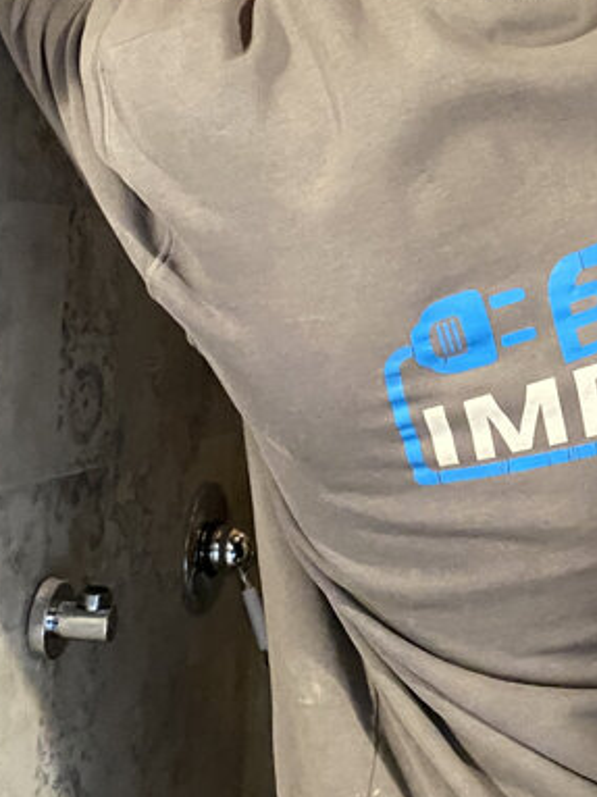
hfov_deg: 20.0
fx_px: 1634
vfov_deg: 26.2
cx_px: 618
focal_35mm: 71
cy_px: 25
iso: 500
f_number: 1.8
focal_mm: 4.25
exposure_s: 1/25
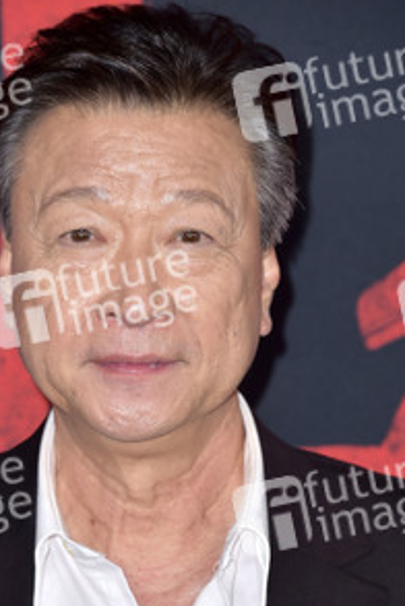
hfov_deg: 4.4
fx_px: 5286
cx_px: 152
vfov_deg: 6.6
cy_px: 403
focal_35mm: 314
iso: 400
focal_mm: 230
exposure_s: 1/250
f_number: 7.1
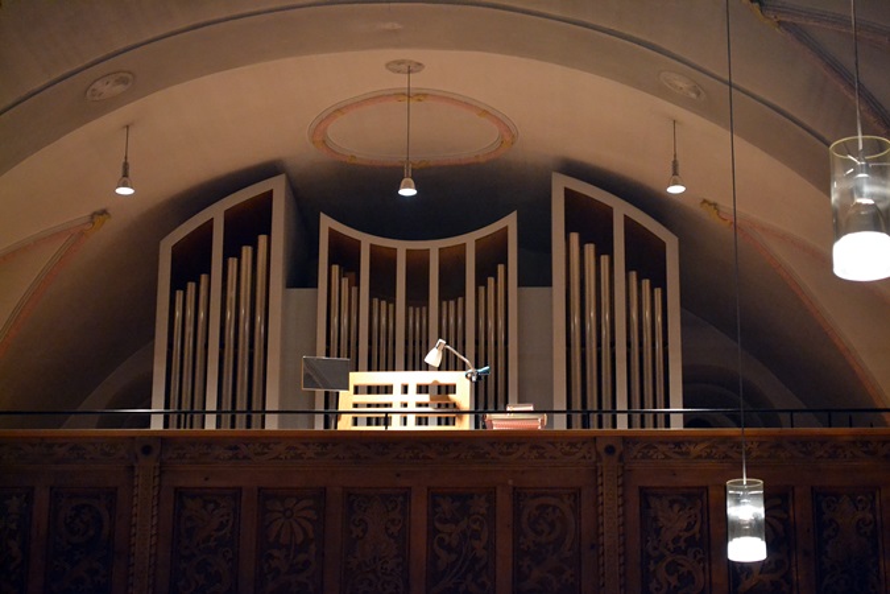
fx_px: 2039
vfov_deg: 16.6
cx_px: 445
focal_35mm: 82
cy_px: 297
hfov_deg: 24.6
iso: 3200
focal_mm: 55
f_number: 5.6
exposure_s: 1/10
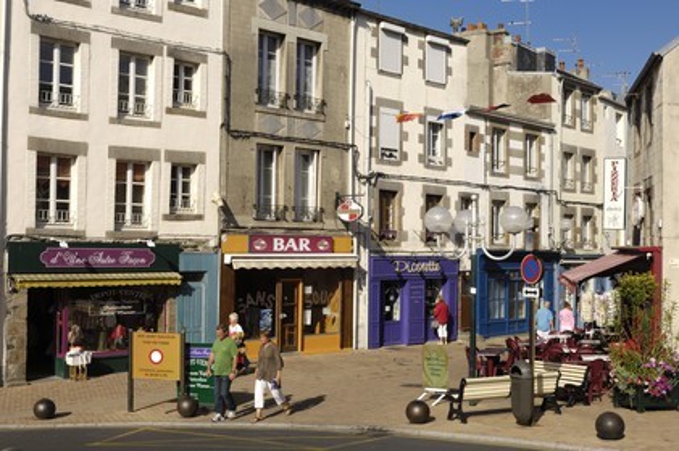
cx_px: 340
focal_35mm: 42
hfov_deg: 46.4
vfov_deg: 31.8
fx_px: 792
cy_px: 226
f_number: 11
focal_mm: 28
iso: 100
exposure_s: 1/160
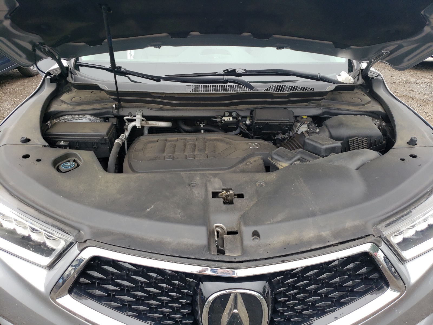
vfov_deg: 53.1
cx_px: 216
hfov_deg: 67.3
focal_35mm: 26
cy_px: 162
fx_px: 325
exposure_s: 1/370
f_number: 1.5
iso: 50
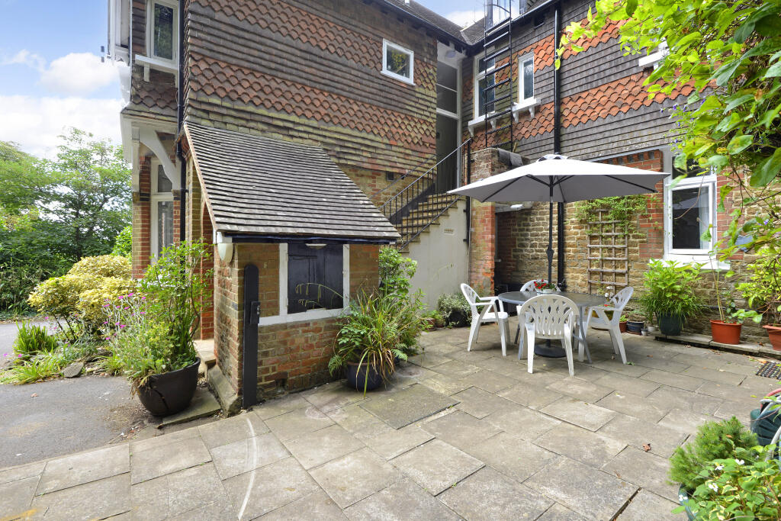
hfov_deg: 96.7
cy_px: 260
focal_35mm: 16
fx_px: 347
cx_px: 390
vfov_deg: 73.8
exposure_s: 1/20
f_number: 14
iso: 400
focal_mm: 16
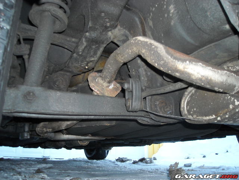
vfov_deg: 40.7
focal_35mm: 35
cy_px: 90
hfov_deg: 52.6
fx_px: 242
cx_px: 120
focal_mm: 5.7
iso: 200
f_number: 2.8
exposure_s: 1/60
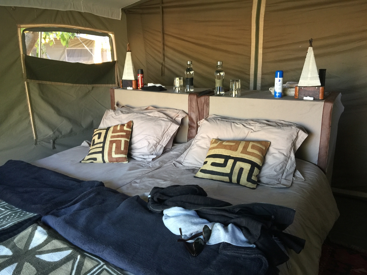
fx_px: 307
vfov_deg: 48.2
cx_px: 184
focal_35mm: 29
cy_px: 138
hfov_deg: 61.7
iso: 64
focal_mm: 4.15
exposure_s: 1/17
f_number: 2.2
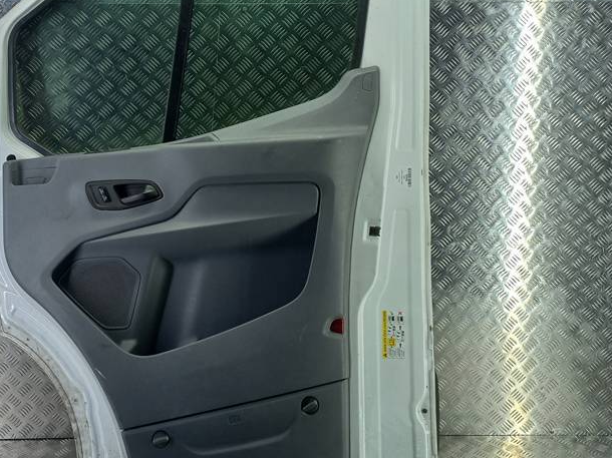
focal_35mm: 42
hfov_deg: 44.5
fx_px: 742
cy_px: 169
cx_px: 237
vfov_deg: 34.1
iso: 32
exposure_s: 1/50
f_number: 1.8
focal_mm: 4.6
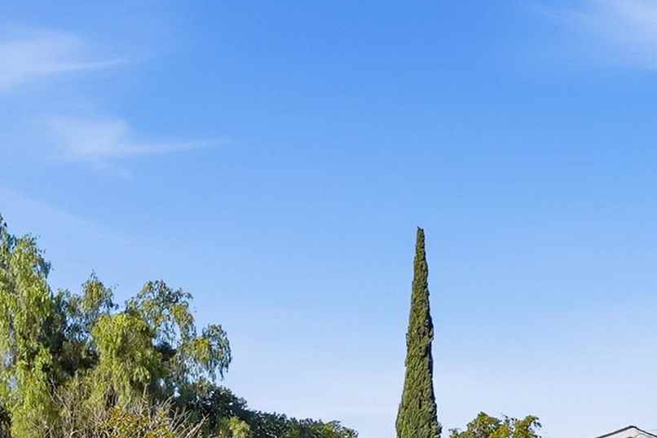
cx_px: 189
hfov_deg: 32.4
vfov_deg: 20.4
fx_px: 1113
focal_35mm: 61
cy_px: 567
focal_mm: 16
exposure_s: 1/8000
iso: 250
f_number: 8
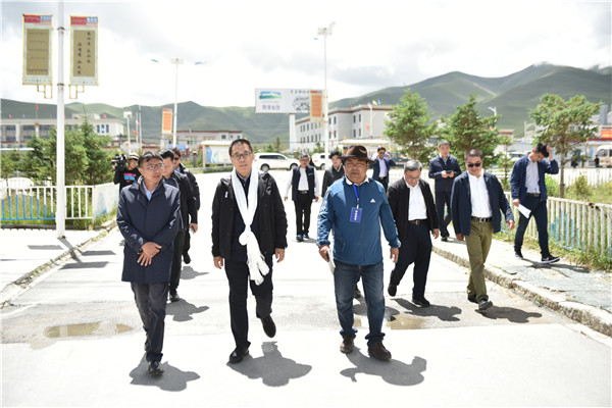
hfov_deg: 53.1
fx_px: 612
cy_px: 204
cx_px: 306
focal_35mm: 36
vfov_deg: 36.9
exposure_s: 1/2000
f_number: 3.5
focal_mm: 36
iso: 400
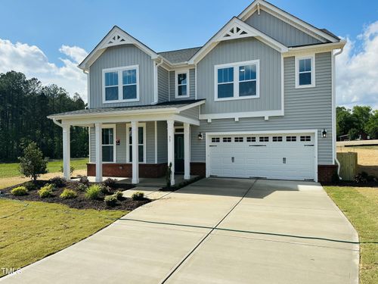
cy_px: 142
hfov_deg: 71.6
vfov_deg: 56.8
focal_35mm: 24
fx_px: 262
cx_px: 189
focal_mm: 6.86
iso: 80
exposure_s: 1/5000
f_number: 1.78
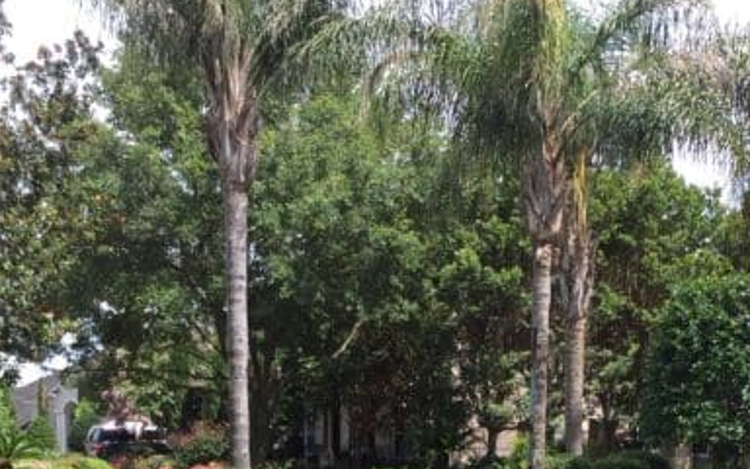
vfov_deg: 14.8
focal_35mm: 82
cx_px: 469
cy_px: 709
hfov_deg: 25.2
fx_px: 1676
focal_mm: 4.15
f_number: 2.2
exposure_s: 1/565
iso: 32
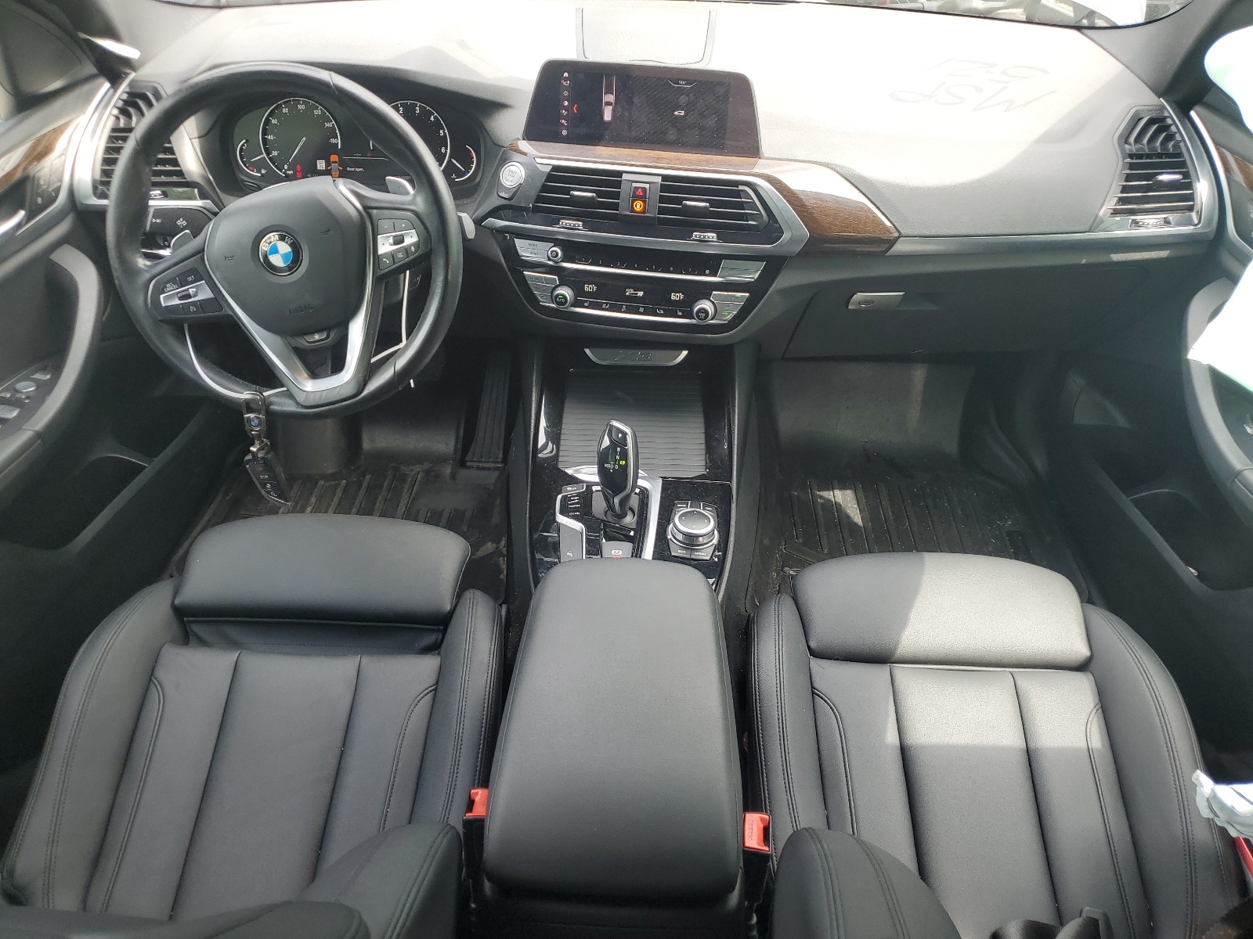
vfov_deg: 53.1
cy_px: 470
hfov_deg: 67.3
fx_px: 941
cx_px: 626
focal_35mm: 26
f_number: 1.5
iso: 50
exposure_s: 1/147
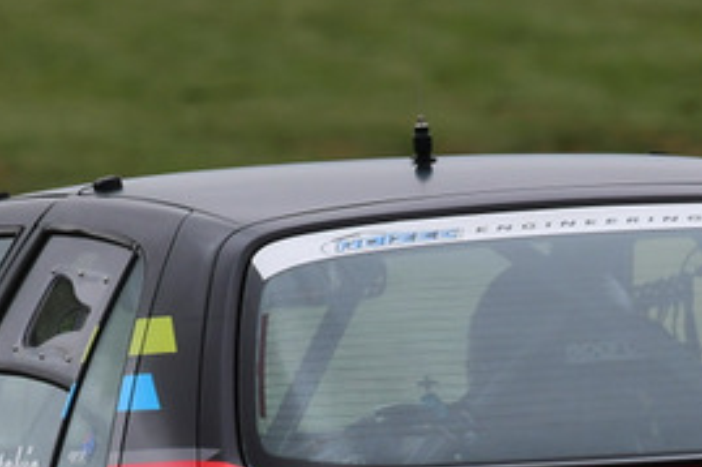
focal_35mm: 2143
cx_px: 407
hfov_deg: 1.0
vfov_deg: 0.6
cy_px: 472
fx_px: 41761
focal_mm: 480
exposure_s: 1/640
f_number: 10
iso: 400
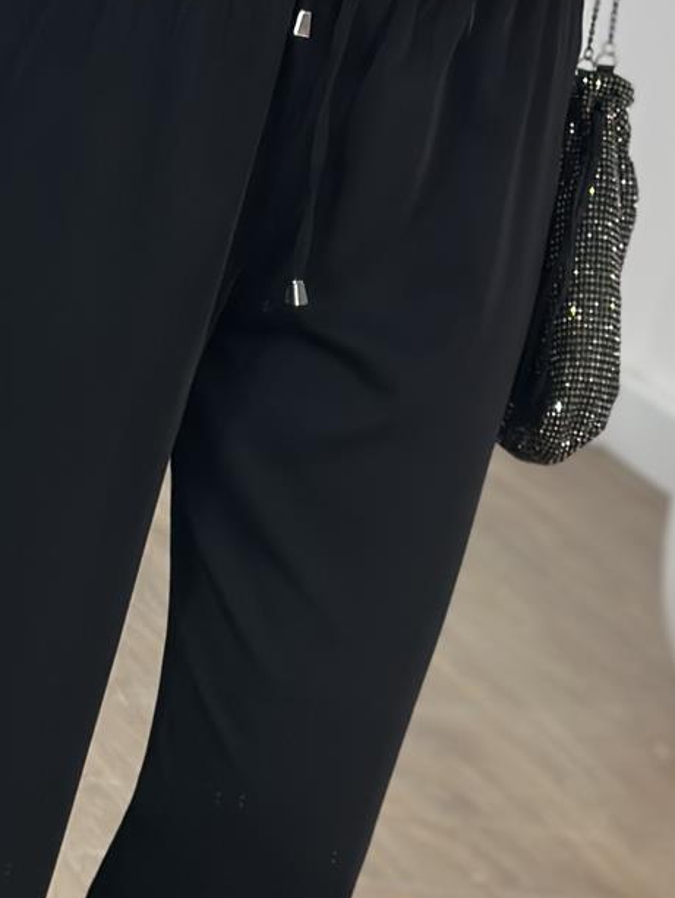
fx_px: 3248
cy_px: 780
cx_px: 119
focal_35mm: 125
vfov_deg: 15.6
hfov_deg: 11.8
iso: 80
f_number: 1.78
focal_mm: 6.86
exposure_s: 1/264
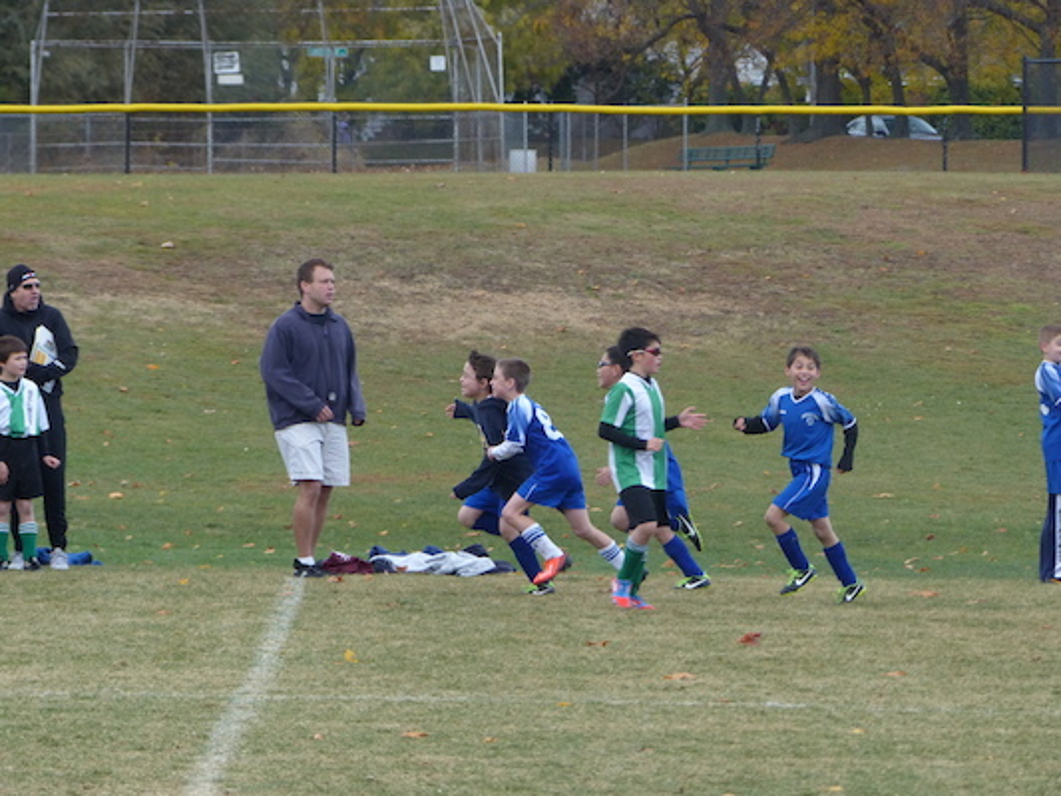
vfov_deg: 5.5
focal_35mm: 268
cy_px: 398
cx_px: 530
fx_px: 8216
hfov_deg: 7.4
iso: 250
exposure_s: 1/500
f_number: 2.8
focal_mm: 48.3
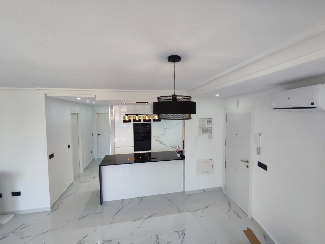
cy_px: 122
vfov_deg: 78.2
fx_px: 150
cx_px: 162
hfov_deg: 94.5
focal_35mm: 16
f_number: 2.2
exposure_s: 1/100
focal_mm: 1.65
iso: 139
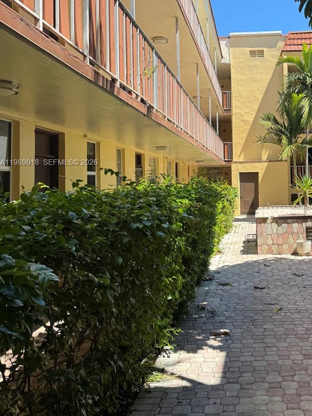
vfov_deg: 49.8
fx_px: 444
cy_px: 163
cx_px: 239
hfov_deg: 37.6
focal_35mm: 37
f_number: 1.78
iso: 80
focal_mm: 6.76
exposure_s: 1/1869
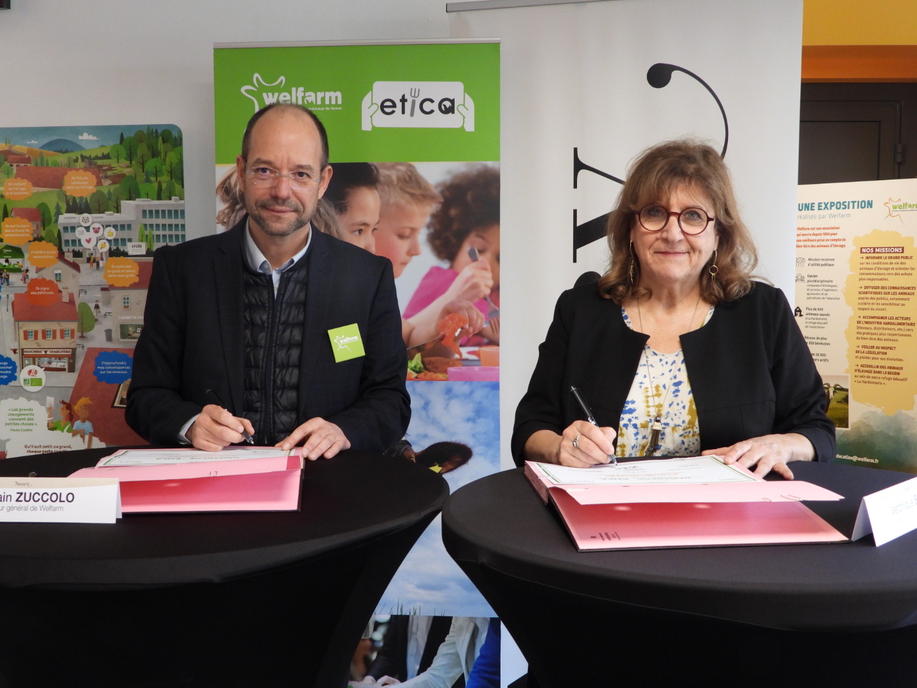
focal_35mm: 41
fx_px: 1086
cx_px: 458
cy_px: 344
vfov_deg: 35.1
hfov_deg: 45.8
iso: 280
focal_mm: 7.4
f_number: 3.2
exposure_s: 1/30
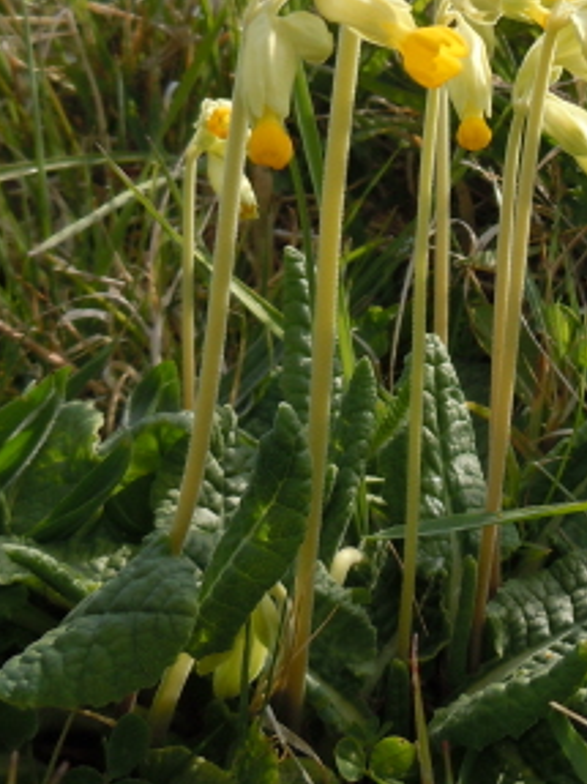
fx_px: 1516
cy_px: 191
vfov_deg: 28.5
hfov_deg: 21.7
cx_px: 459
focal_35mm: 67
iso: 100
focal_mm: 5.4
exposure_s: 1/800
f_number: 3.5
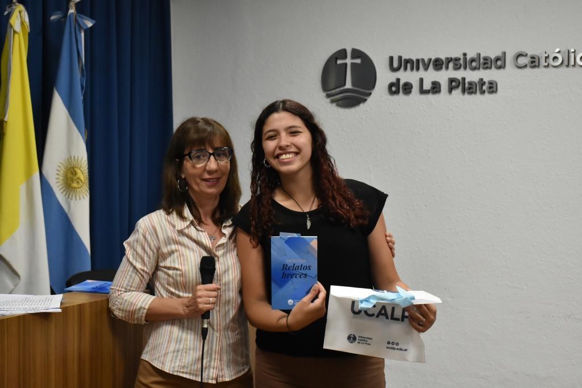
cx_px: 291
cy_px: 194
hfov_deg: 31.9
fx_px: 1019
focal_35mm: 63
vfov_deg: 21.6
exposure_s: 1/200
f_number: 7.1
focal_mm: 42
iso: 3200
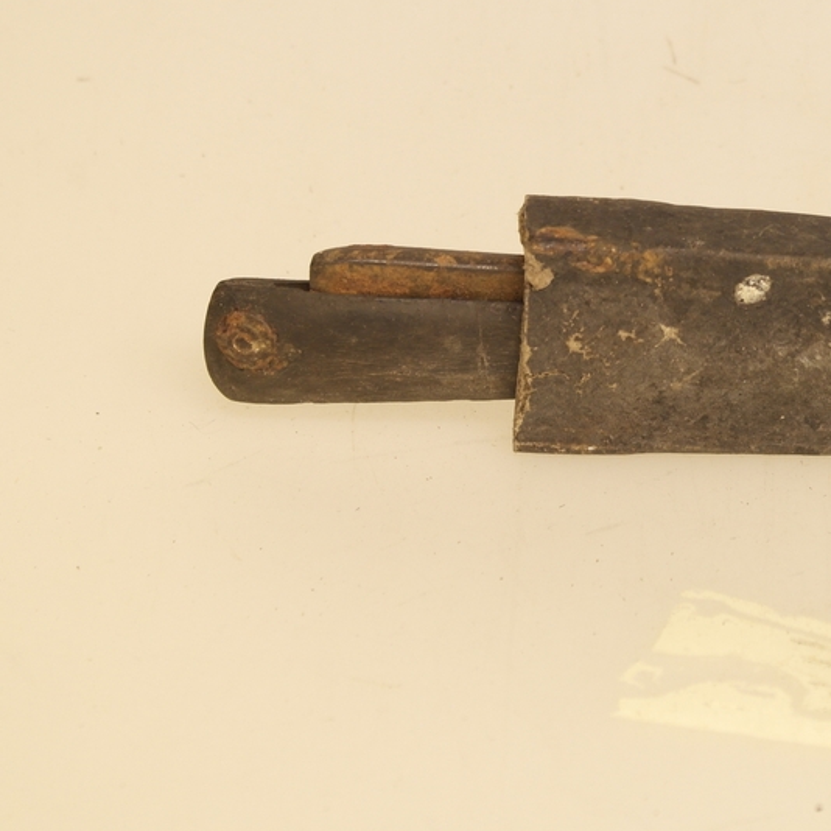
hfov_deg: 11.8
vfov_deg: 11.9
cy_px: 257
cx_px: 840
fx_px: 3993
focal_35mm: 147
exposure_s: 1/10
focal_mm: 50
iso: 400
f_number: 7.1
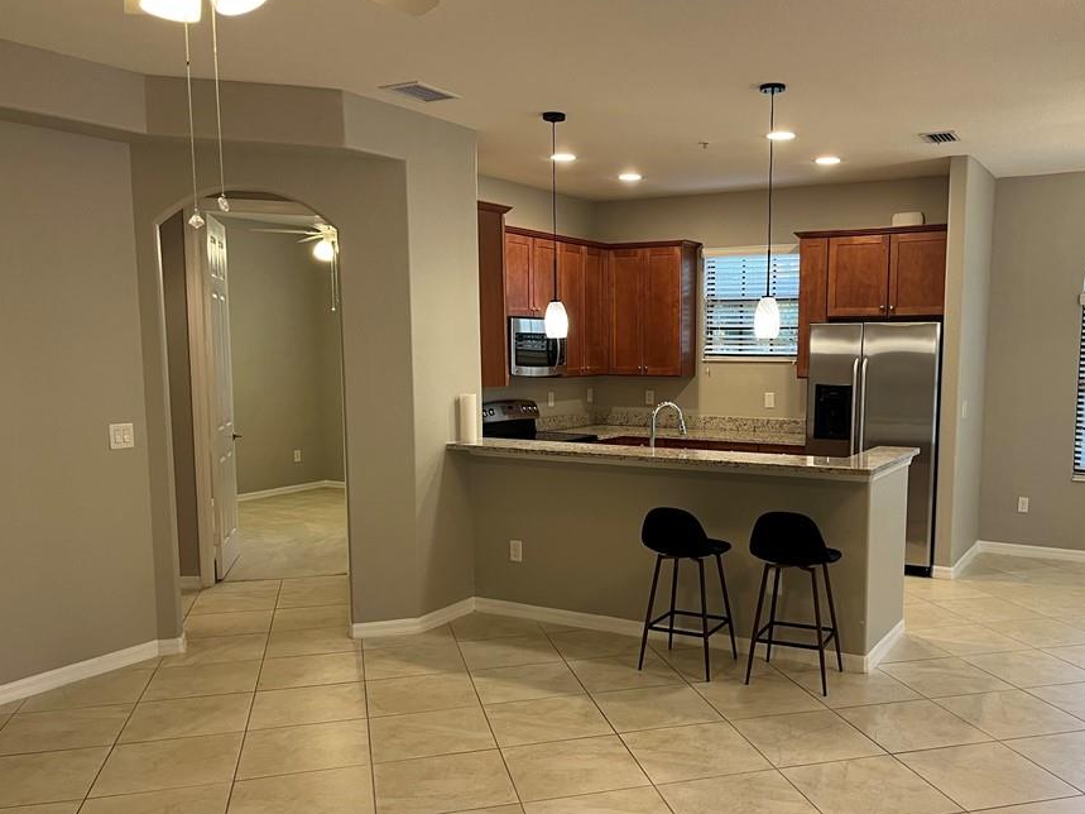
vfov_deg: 45.3
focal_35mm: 31
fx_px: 972
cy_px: 466
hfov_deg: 58.1
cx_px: 628
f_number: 1.6
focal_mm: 5.1
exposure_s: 1/60
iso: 80
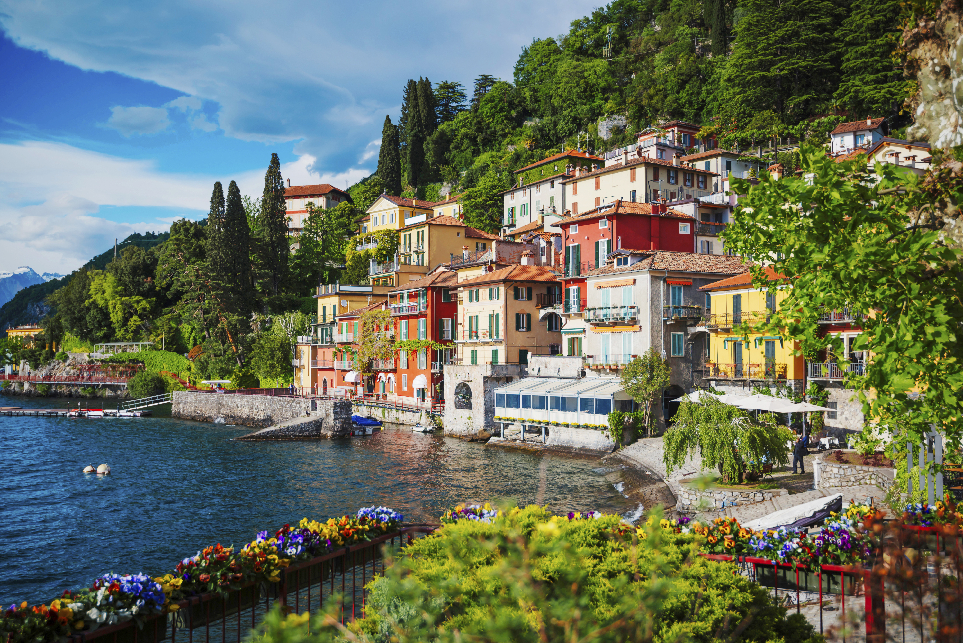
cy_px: 322
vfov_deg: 37.9
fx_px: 936
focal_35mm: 35
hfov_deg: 54.4
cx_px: 482
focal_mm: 35
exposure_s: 1/1000
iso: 100
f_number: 4
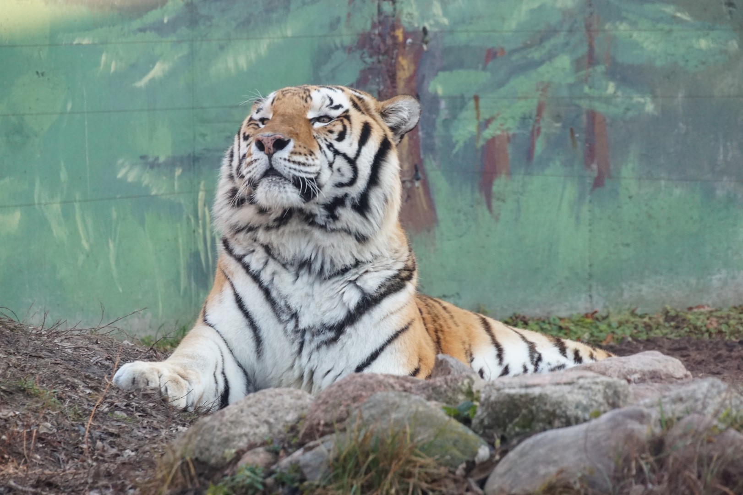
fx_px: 9283
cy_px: 248
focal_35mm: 450
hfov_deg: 4.6
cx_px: 372
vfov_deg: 3.1
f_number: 13
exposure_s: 1/100
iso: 1600
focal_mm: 300
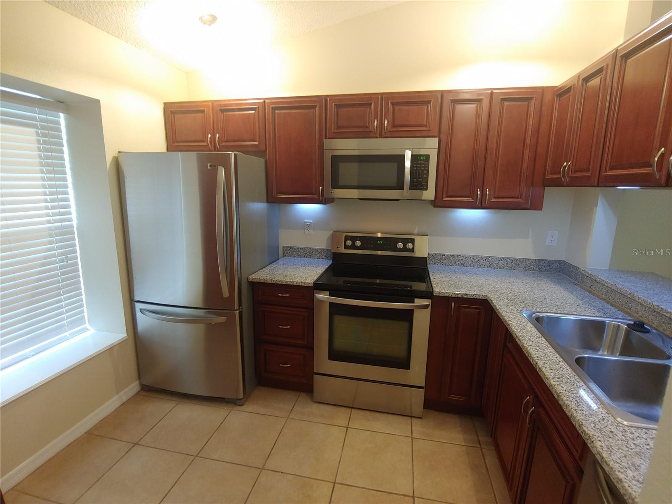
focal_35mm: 16
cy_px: 252
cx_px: 336
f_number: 1.9
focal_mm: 2.18
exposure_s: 1/24
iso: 400
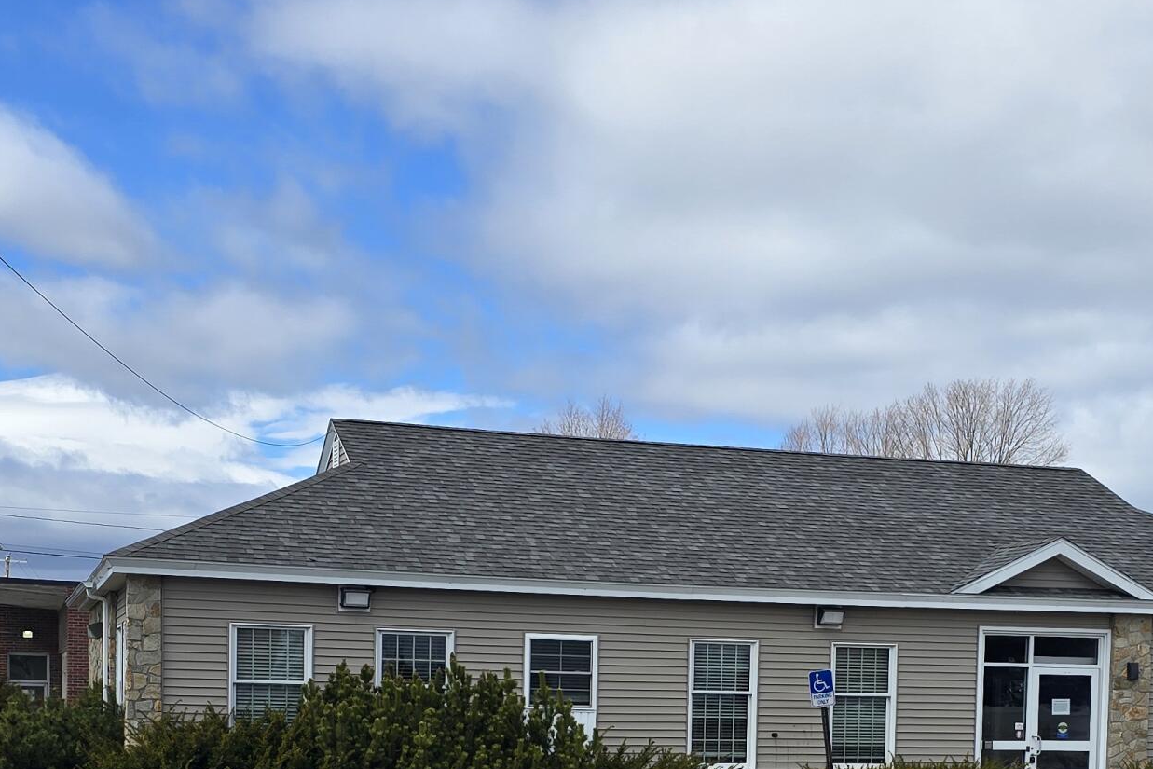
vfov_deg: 22.3
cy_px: 802
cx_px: 635
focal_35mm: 58
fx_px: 1858
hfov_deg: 34.5
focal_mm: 6.3
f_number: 1.7
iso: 12
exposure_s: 1/1120
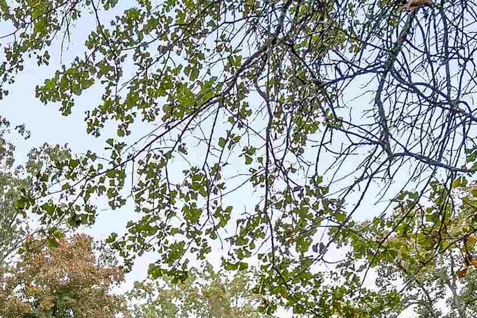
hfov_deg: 30.5
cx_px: -42
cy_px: 537
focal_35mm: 59
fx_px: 782
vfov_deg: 18.8
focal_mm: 16
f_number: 4.5
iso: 200
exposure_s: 1/250
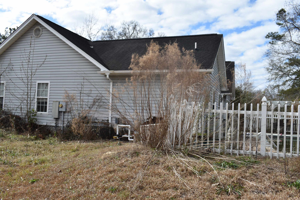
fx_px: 275
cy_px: 100
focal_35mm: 33
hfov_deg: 57.2
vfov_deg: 40.0
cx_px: 150
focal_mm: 22
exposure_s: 1/320
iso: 100
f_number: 8
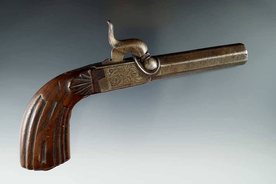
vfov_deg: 34.2
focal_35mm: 39
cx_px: 138
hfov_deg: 49.6
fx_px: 299
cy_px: 92
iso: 1250
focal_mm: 26
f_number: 8
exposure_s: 1/200
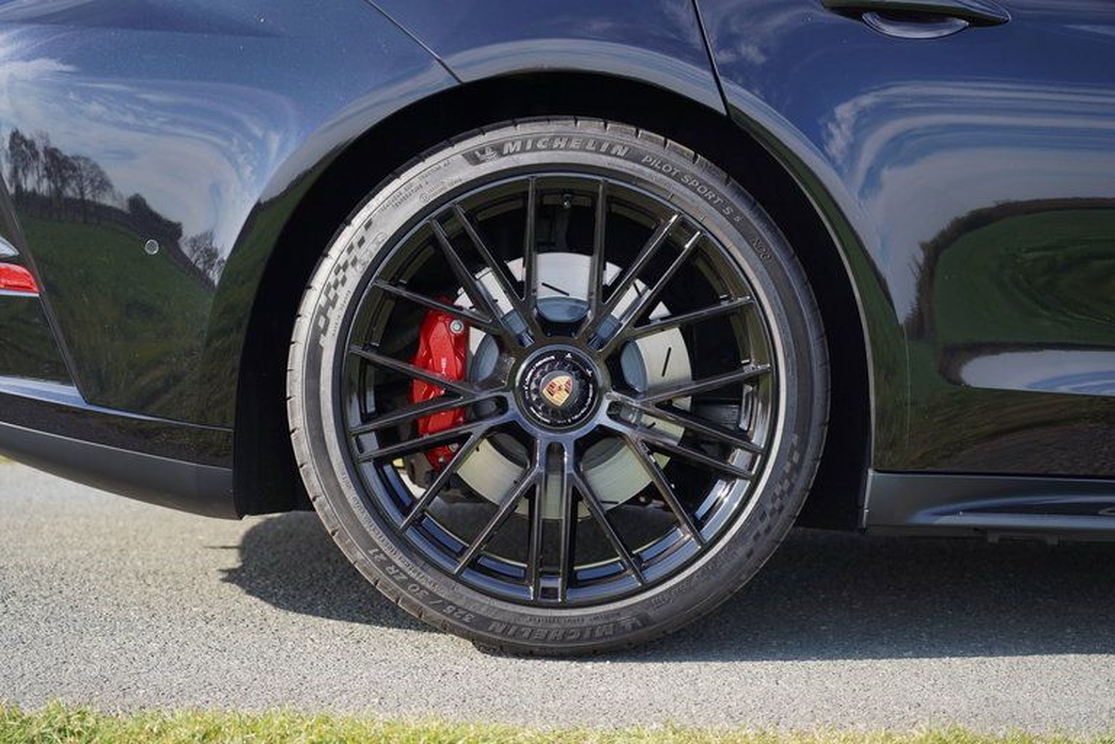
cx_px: 558
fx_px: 2694
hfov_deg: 23.4
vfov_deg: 15.7
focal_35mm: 87
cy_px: 372
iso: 100
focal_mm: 87
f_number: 4
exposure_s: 1/200
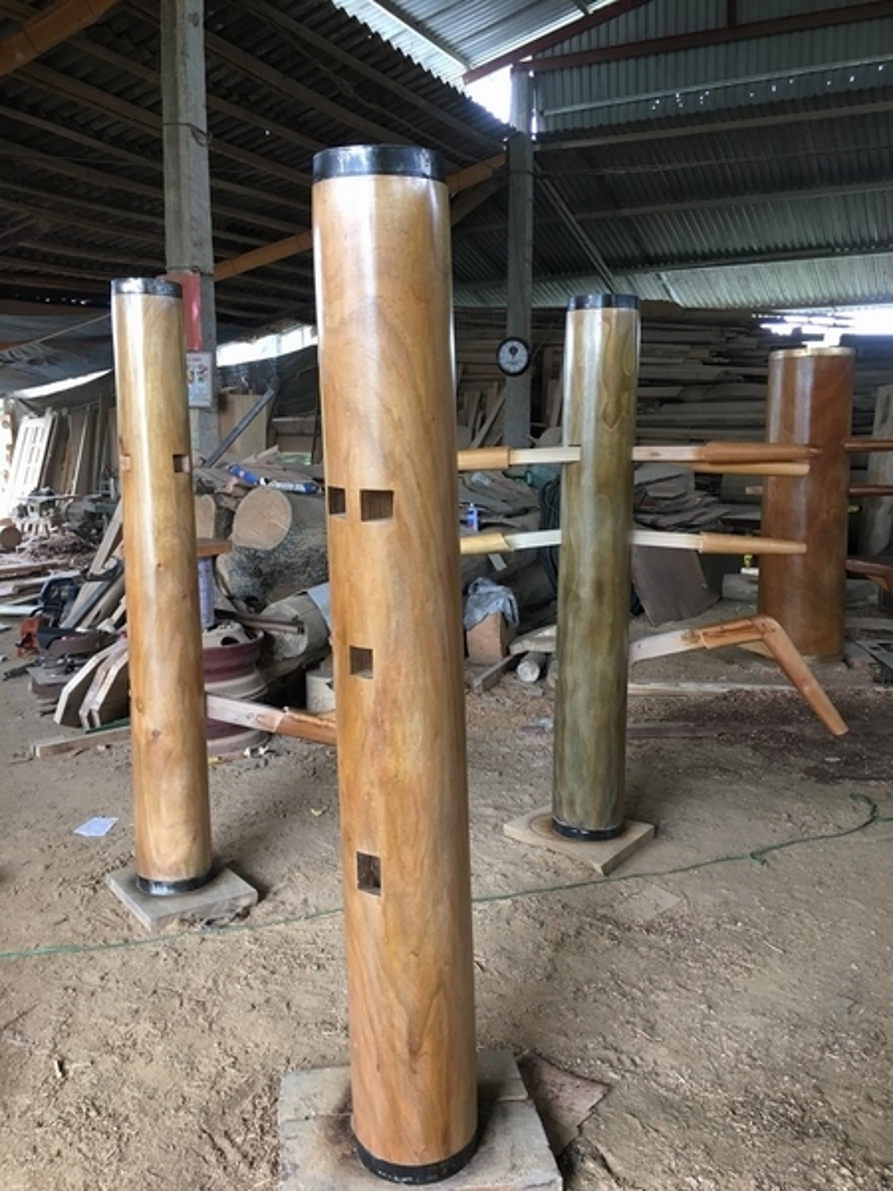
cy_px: 596
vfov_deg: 61.7
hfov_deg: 48.2
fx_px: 997
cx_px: 446
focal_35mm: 29
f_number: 2.2
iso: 125
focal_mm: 4.15
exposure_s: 1/33
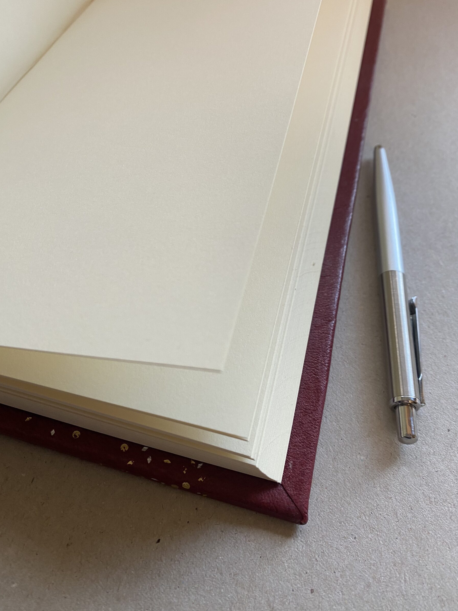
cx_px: 221
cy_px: 286
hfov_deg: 49.7
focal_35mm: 28
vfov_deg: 63.4
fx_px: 494
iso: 80
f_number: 1.8
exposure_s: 1/50
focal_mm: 4.25
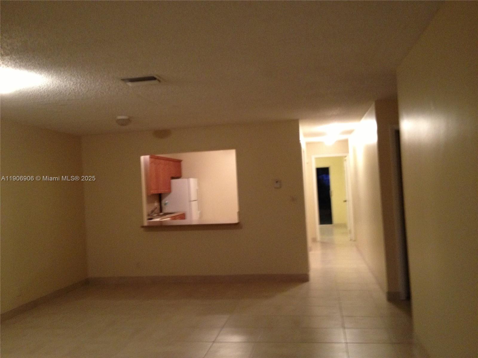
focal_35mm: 35
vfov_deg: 40.7
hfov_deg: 52.6
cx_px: 239
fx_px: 483
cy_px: 179
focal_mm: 4.28
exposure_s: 1/20
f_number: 2.4
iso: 250
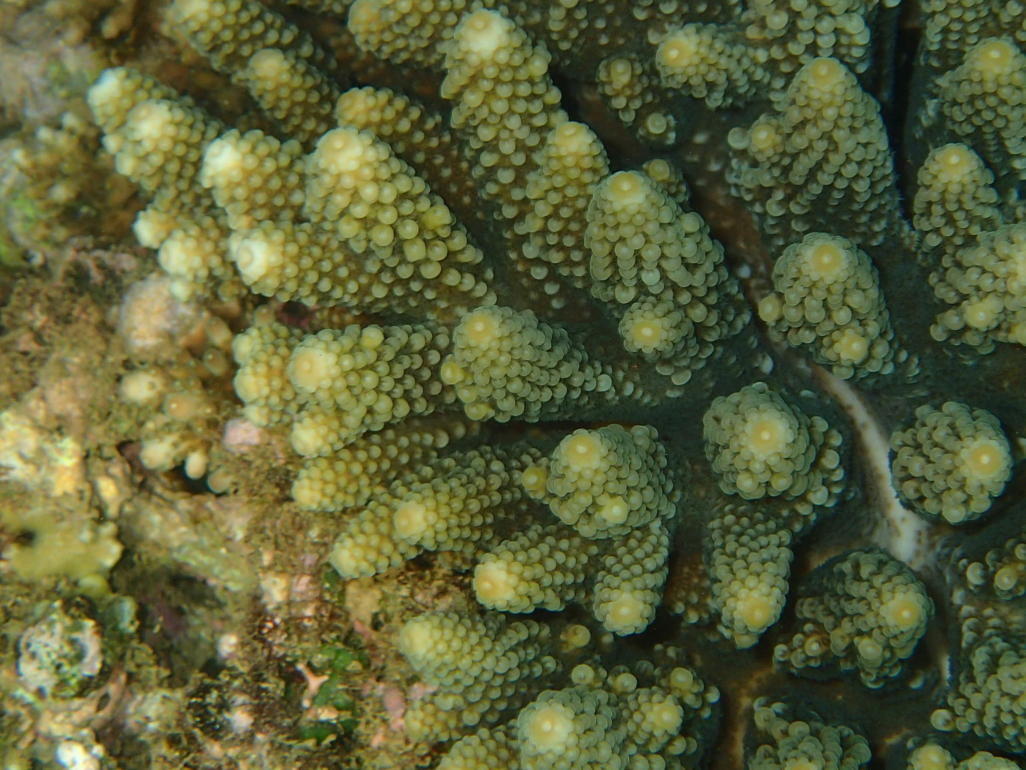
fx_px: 2964
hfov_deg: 19.6
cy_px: 385
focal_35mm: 100
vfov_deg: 14.8
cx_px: 513
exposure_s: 1/400
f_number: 6.3
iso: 200
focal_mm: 18
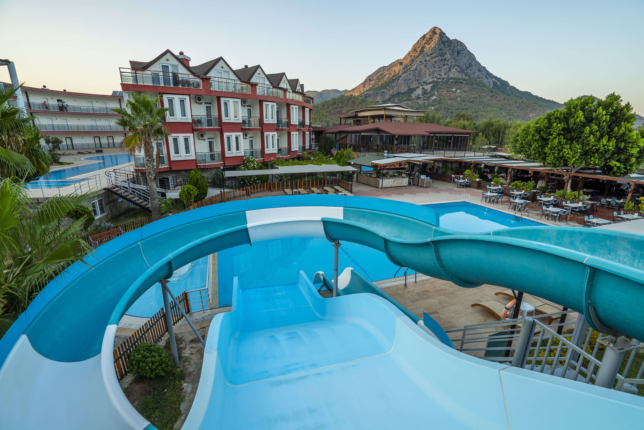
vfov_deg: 73.8
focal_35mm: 16
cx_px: 322
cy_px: 215
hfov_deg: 96.7
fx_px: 286
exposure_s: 1/50
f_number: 7.1
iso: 100
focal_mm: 16
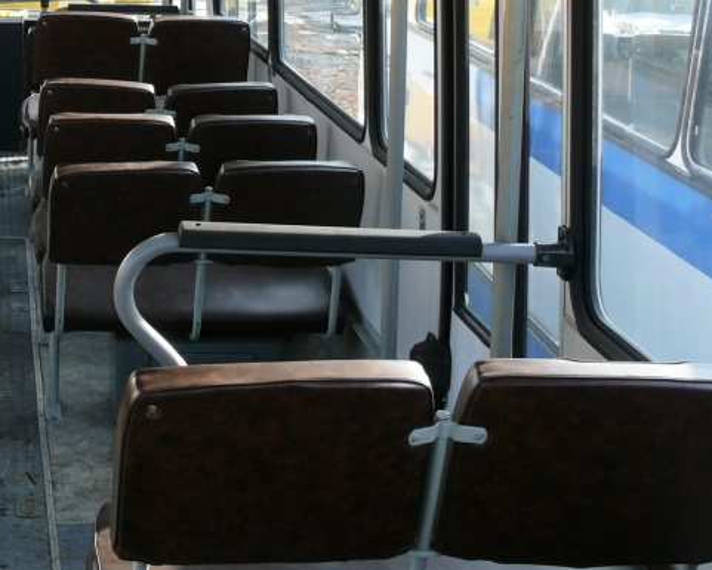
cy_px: 40
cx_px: -4
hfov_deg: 23.4
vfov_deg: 19.3
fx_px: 1644
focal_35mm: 78
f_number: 4
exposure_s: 1/160
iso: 100
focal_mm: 7.4
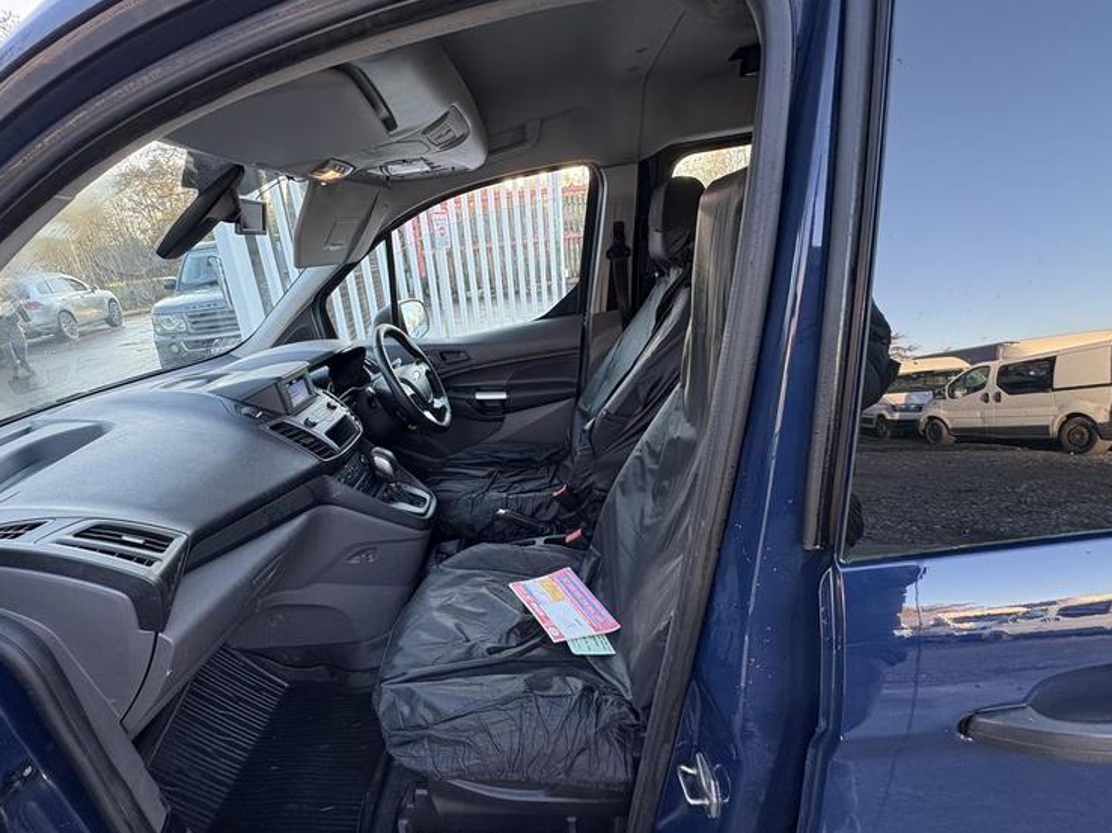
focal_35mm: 17
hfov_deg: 90.8
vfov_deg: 74.5
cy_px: 455
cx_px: 502
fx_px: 546
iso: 200
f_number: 2.2
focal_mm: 2.22
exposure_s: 1/99
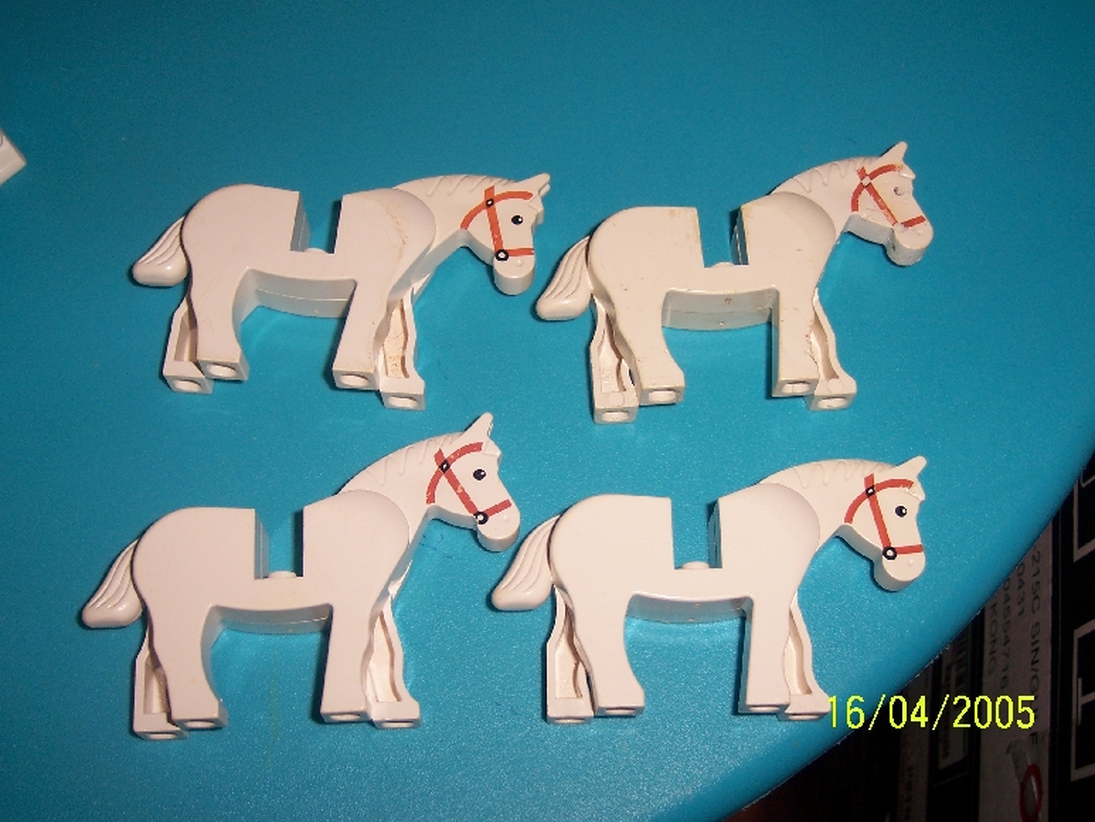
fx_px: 1424
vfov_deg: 32.2
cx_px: 548
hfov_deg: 42.1
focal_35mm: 45
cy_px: 411
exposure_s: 1/60
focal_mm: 7.7
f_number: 3.2
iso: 80
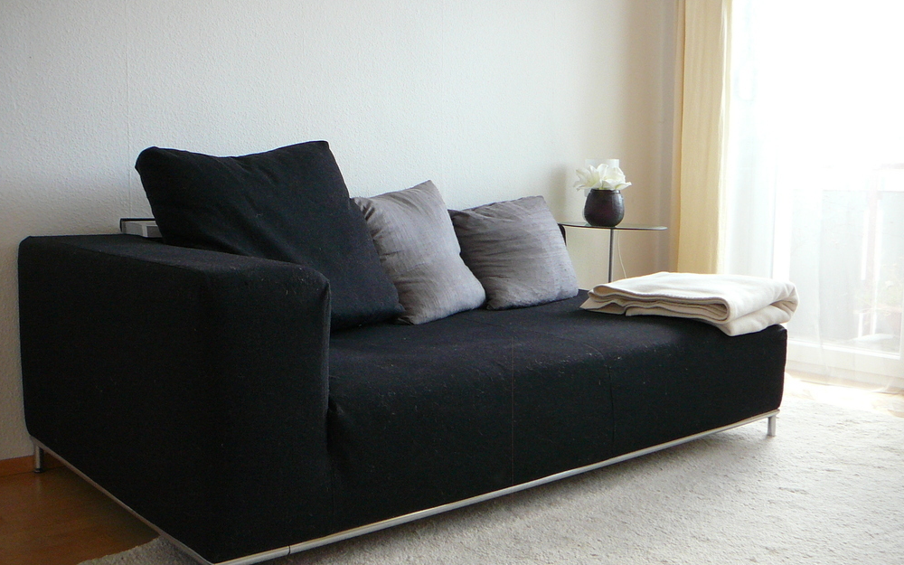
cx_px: 457
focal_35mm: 38
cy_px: 283
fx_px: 936
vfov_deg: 33.6
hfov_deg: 51.5
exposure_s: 1/30
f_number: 2.8
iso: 160
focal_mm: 5.2
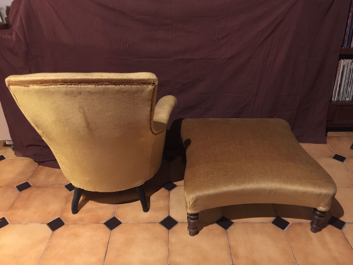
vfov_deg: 48.2
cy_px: 132
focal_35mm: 29
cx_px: 176
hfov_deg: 61.7
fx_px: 296
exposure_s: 1/4
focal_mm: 4.15
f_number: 2.2
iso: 125
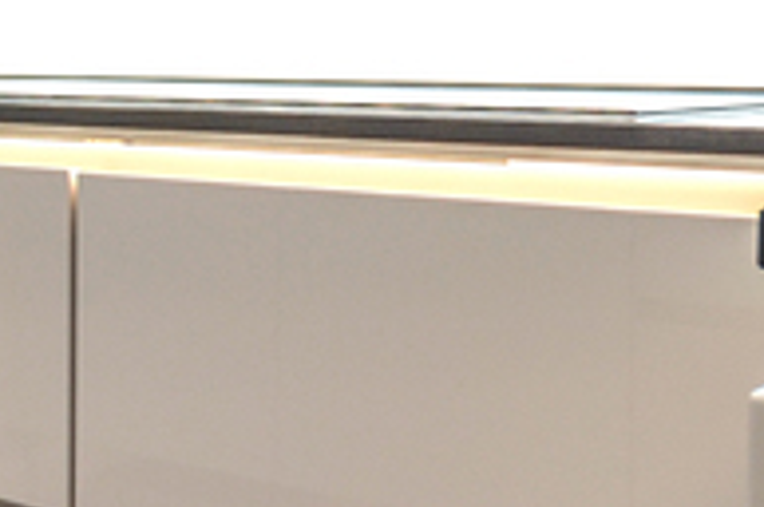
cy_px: 46
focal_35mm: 69
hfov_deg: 23.0
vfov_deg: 19.3
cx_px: -420
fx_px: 1462
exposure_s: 1/30
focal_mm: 10
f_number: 3.5
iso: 360
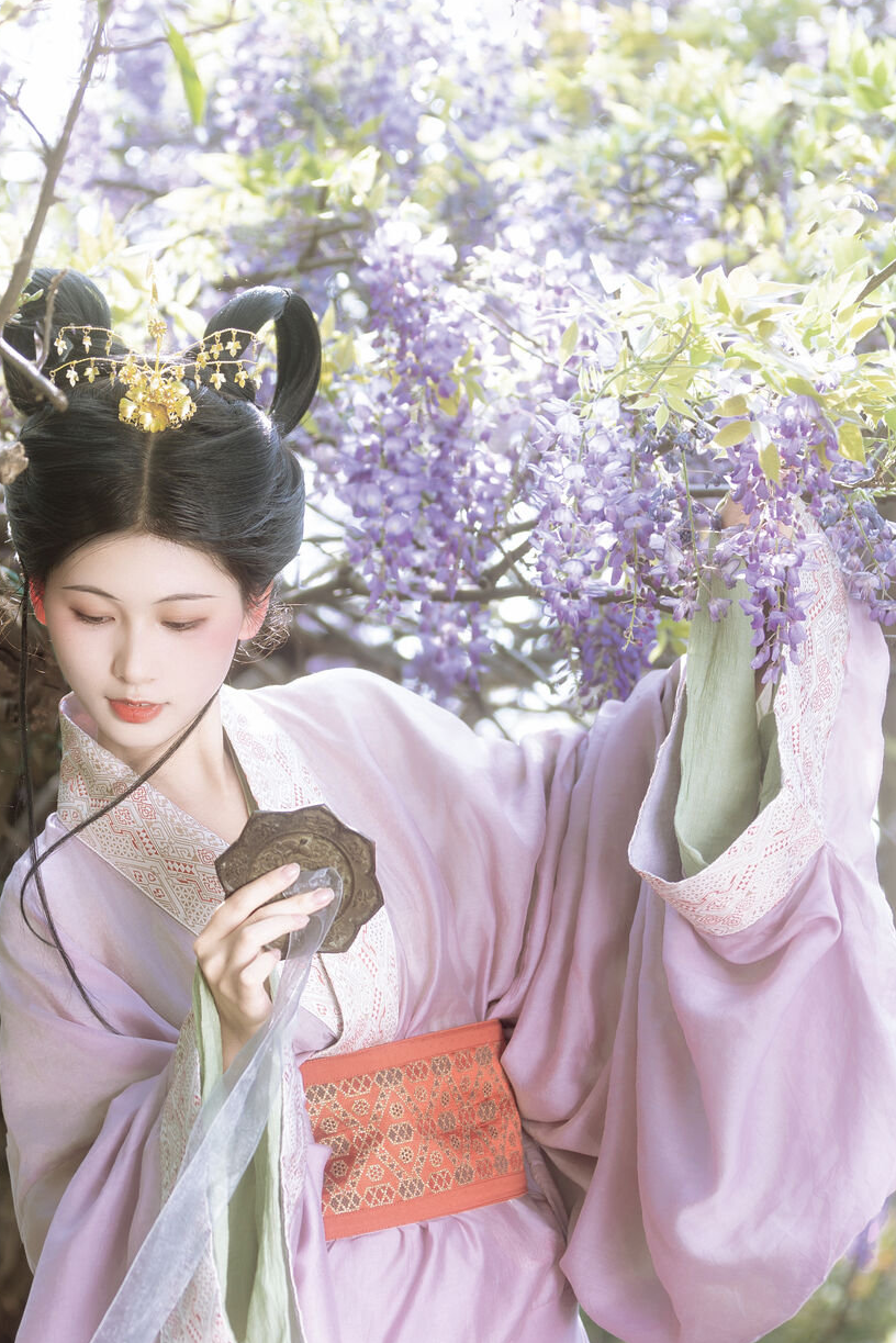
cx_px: 388
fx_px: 3843
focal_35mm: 103
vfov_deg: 19.8
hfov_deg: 13.3
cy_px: 692
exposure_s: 1/320
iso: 100
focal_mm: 70
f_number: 2.8
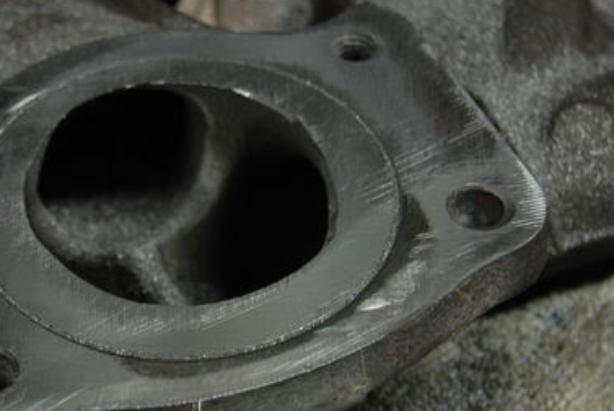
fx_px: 2387
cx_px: 161
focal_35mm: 140
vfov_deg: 9.8
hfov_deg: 14.6
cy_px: 289
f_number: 5.6
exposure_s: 1/25
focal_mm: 55
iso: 800
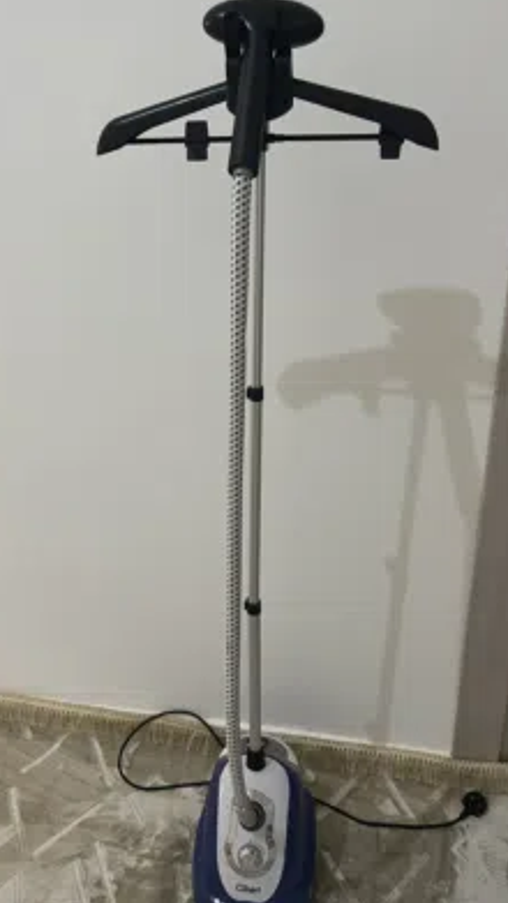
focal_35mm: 29
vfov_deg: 66.1
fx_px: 694
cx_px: 206
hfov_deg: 40.0
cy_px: 446
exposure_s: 1/50
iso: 500
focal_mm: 5.1
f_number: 1.6
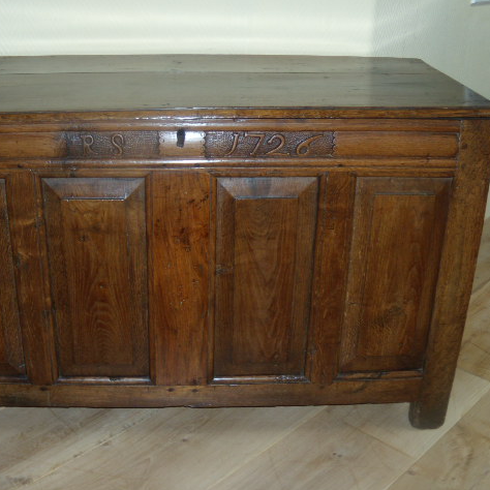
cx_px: 166
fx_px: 689
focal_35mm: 43
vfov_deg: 39.2
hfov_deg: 38.8
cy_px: 244
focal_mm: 6.4
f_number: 3.6
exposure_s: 1/30
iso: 100
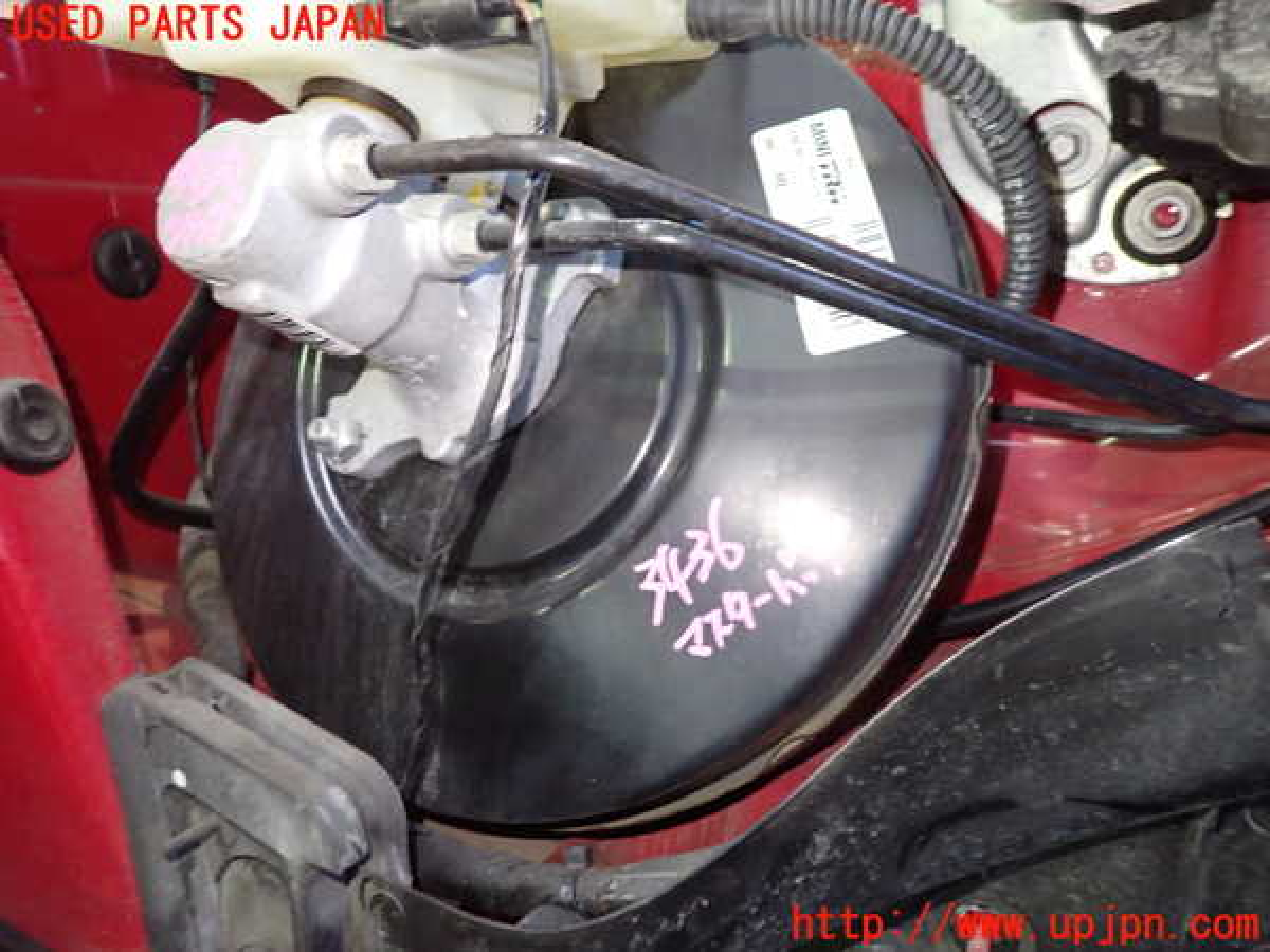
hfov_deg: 69.4
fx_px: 917
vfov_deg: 54.9
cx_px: 635
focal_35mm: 25
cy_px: 476
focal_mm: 4.5
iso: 800
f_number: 2
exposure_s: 1/30
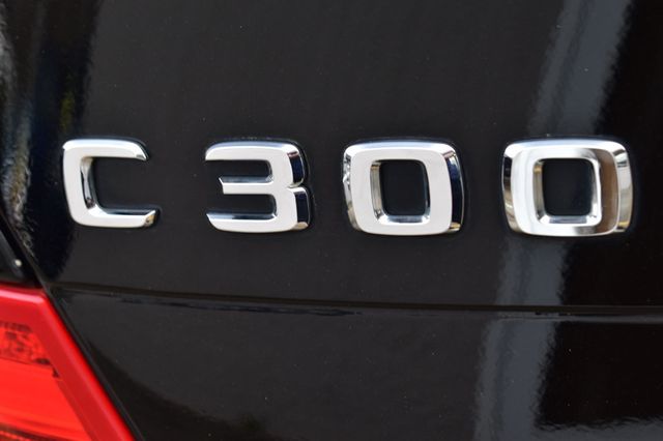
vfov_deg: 16.5
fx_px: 1519
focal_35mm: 82
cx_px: 332
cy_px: 220
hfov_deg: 24.6
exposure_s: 1/60
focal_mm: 55
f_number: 8
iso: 400
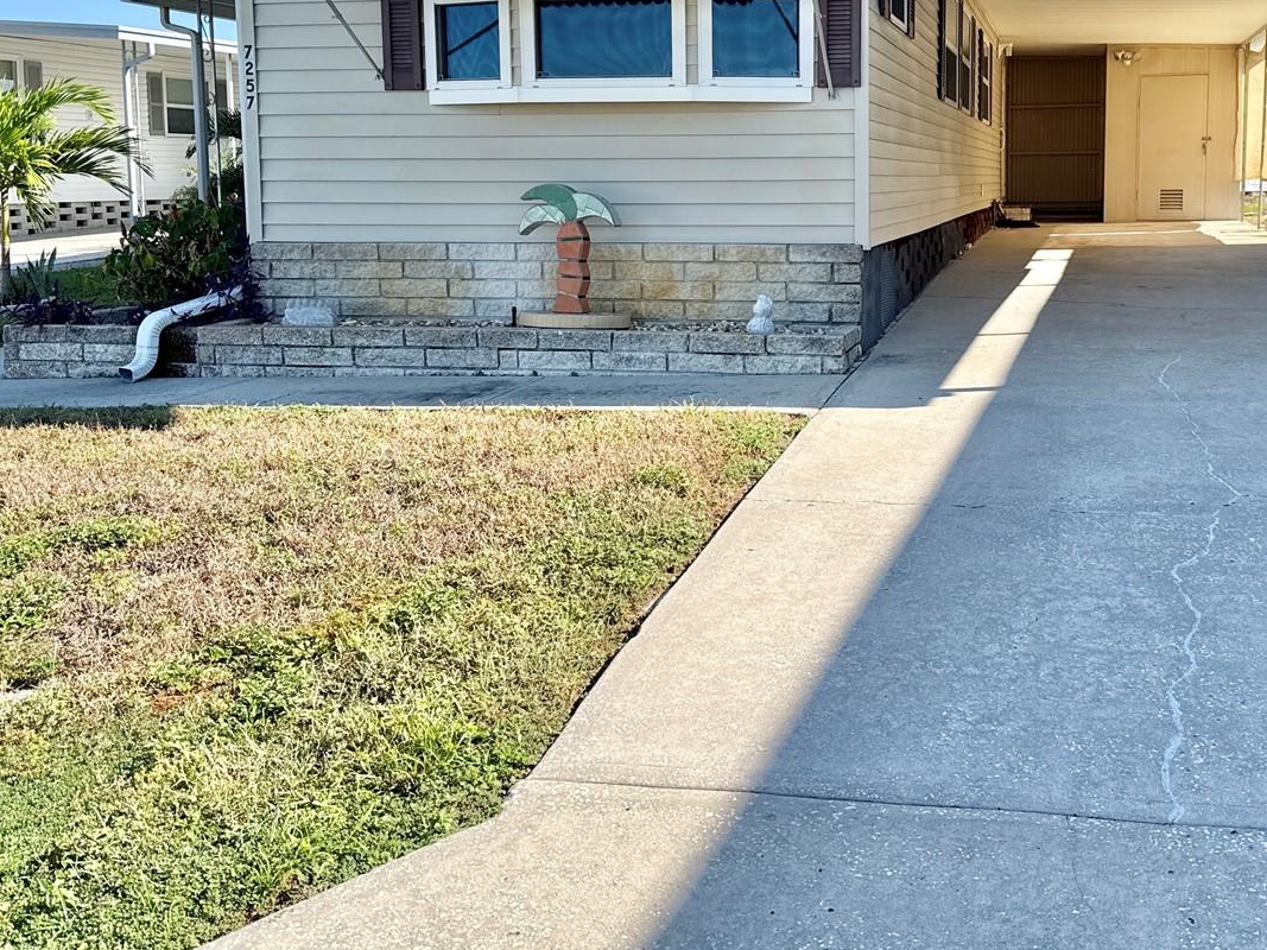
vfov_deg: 39.0
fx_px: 1318
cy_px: 281
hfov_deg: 50.7
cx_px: 812
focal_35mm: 36
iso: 80
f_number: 1.78
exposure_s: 1/4167
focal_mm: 6.76
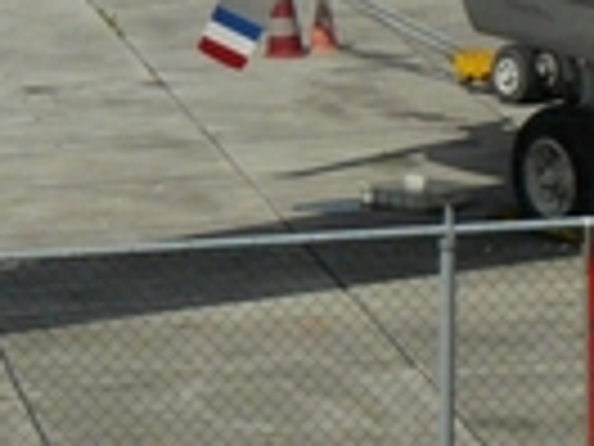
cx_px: 1004
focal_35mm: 287
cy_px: -523
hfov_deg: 6.8
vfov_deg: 5.1
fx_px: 4925
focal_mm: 10.5
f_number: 8
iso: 200
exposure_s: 1/1000
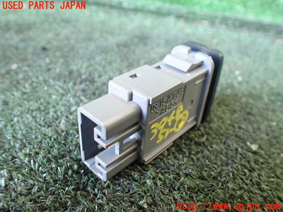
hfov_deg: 60.0
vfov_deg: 46.8
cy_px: 106
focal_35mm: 30
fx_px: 245
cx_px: 142
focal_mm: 5.4
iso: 800
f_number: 2.3
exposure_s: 1/40
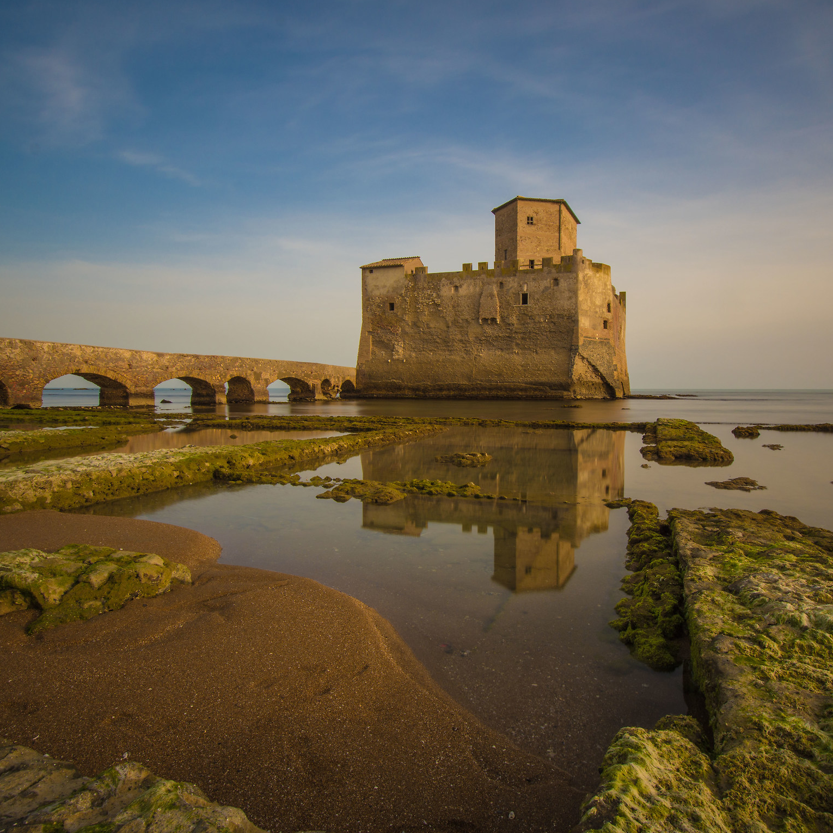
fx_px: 545
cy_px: 403
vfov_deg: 74.8
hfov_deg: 74.5
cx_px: 467
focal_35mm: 20
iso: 100
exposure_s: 15
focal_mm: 10
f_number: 13
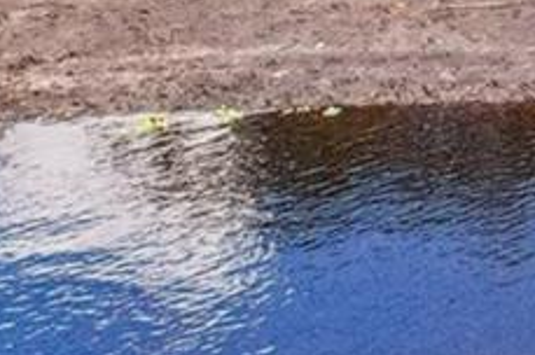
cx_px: 1736
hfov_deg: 9.5
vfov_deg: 7.9
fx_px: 2285
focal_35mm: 154
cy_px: -631
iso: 400
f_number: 2.8
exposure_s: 1/640
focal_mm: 8.4
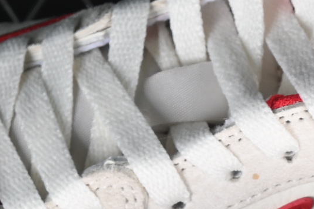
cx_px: 253
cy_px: 385
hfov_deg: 5.3
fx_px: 3418
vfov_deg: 3.5
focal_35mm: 392
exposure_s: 1/80
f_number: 7.1
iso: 160
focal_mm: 50
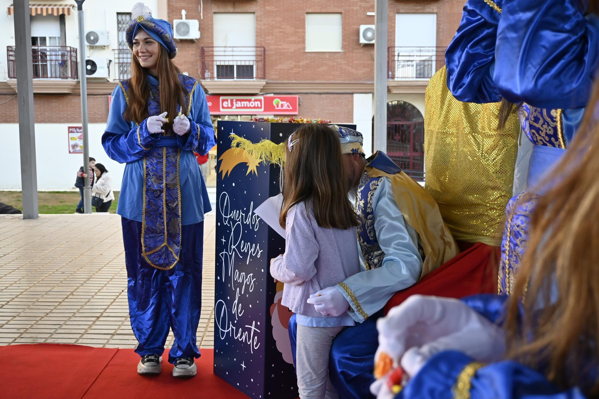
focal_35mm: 41
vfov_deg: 32.4
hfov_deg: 47.2
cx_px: 300
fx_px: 686
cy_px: 200
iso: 1000
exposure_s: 1/320
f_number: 5
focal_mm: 27.5
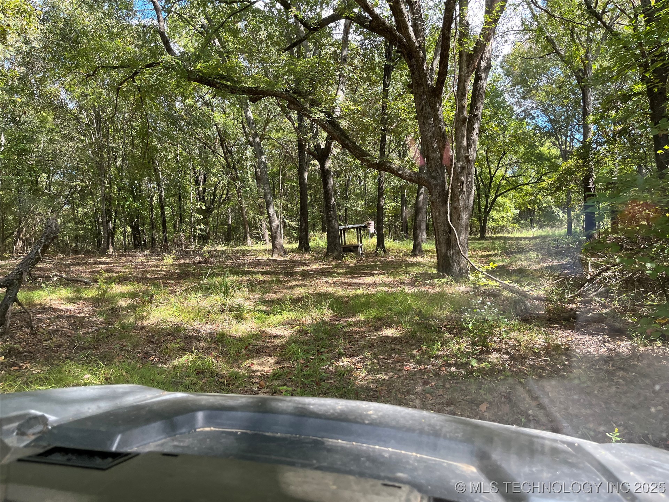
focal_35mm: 26
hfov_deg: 67.3
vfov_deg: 53.1
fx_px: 502
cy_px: 251
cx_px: 334
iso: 50
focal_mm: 5.1
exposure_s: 1/309
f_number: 1.6
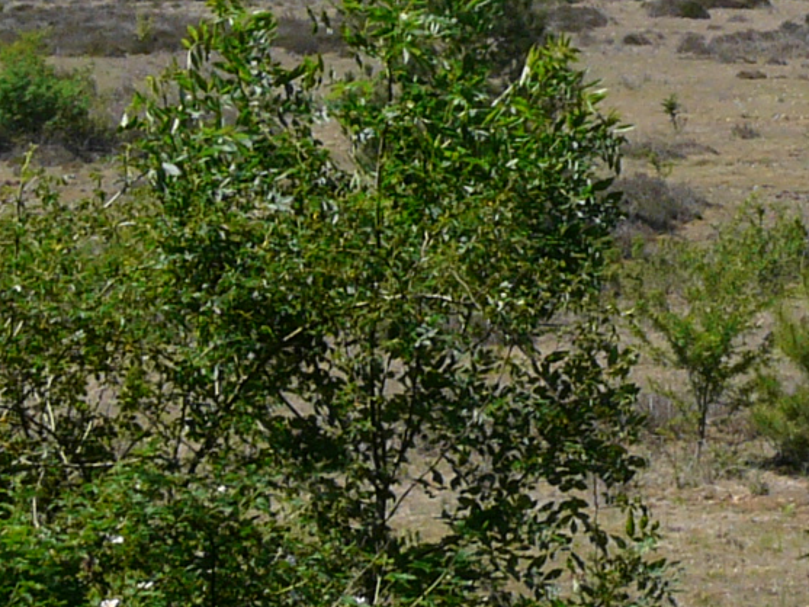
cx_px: 998
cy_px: -110
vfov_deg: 6.6
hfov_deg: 8.7
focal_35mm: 224
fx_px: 5236
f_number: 5.6
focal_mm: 8.1
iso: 100
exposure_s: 1/320
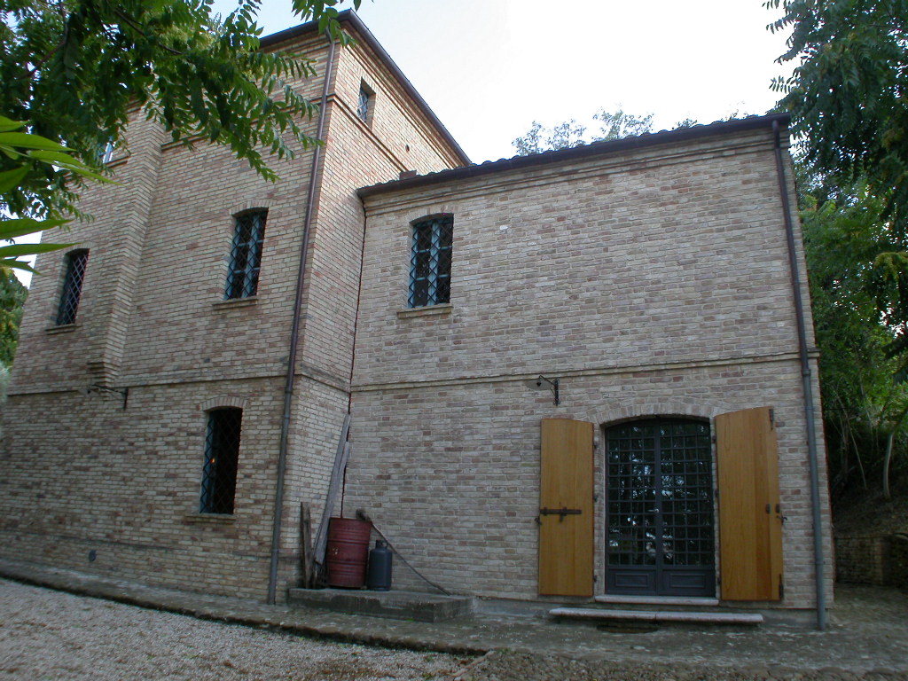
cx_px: 454
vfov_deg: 37.7
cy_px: 340
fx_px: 997
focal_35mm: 38
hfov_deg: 49.0
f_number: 4.7
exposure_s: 1/135
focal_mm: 7.85
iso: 100
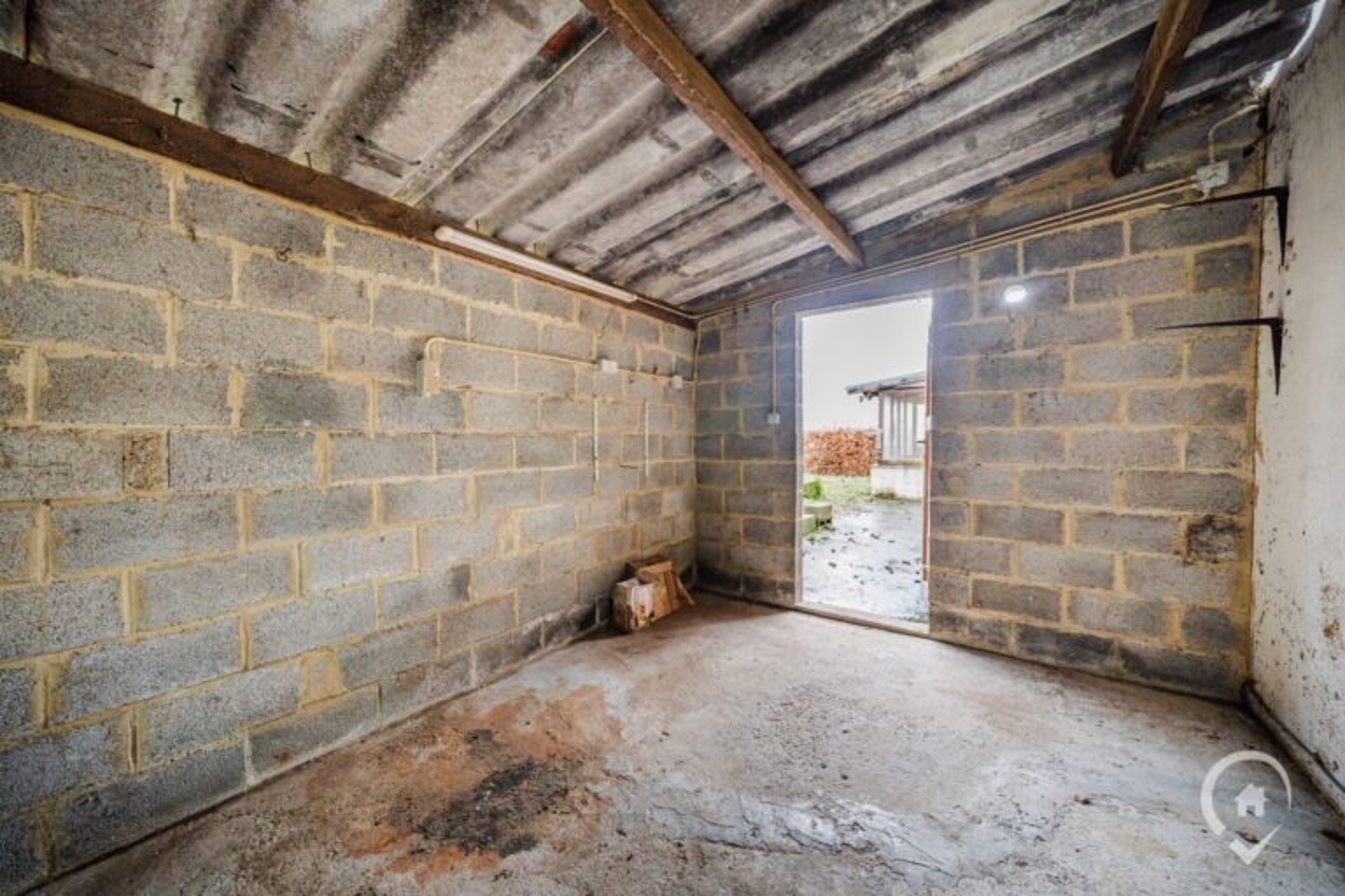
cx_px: 672
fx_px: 486
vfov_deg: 85.4
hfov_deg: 108.3
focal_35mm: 13
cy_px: 448
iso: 500
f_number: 7.1
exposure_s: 1/3
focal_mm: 13
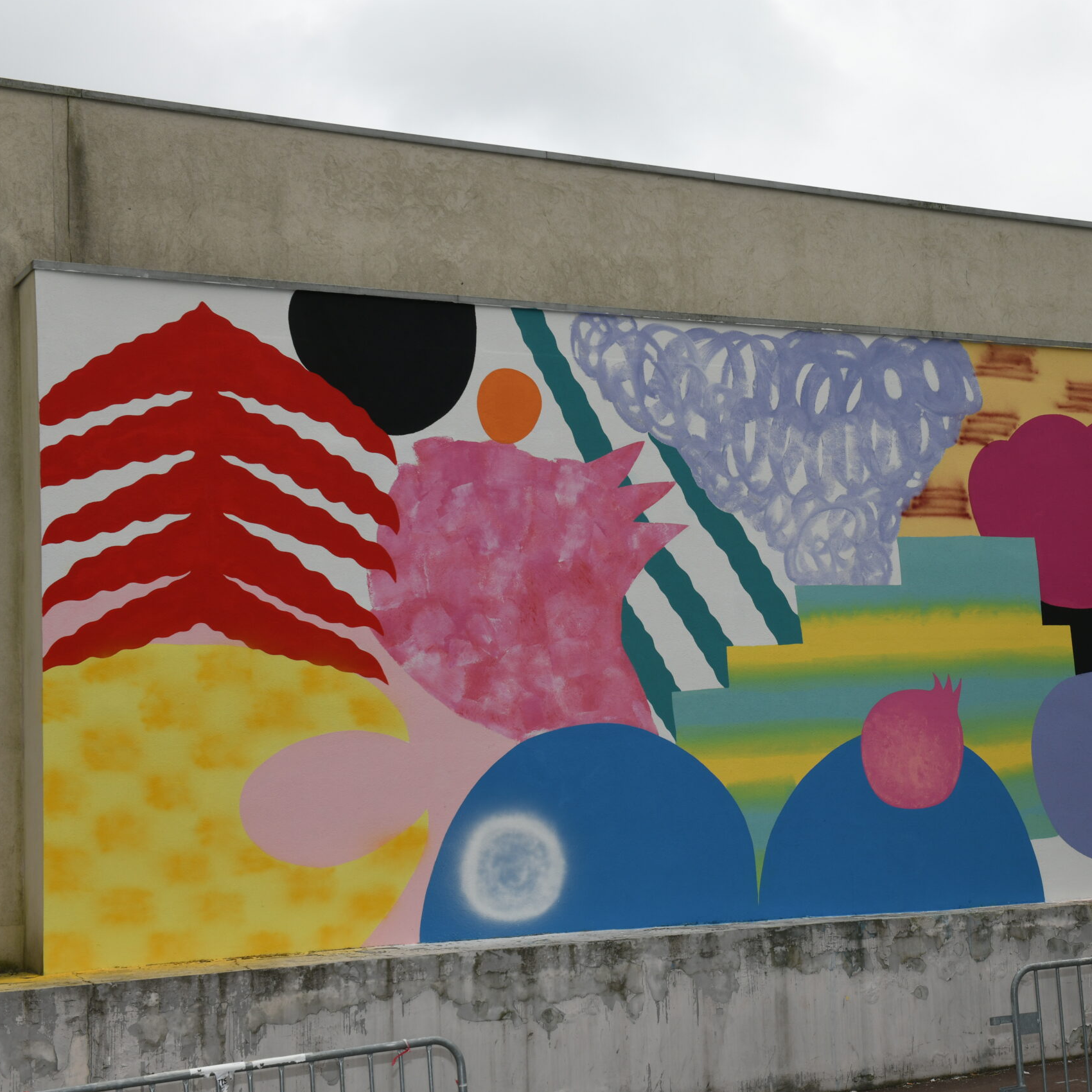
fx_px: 2284
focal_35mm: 64
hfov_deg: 26.6
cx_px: 795
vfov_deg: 26.9
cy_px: 544
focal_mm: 50
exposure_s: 1/250
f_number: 10
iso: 200
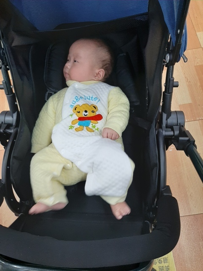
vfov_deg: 67.3
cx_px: 102
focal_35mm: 26
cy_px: 136
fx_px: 203
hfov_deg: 53.1
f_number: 1.7
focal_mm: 3.93
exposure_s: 1/50
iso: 125
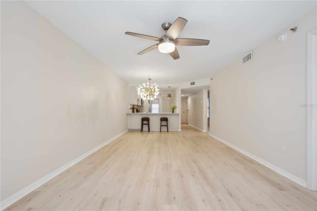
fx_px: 132
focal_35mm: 15
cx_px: 158
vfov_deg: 77.3
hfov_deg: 100.4
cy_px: 106
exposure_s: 1/15
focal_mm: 10
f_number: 8
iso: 200
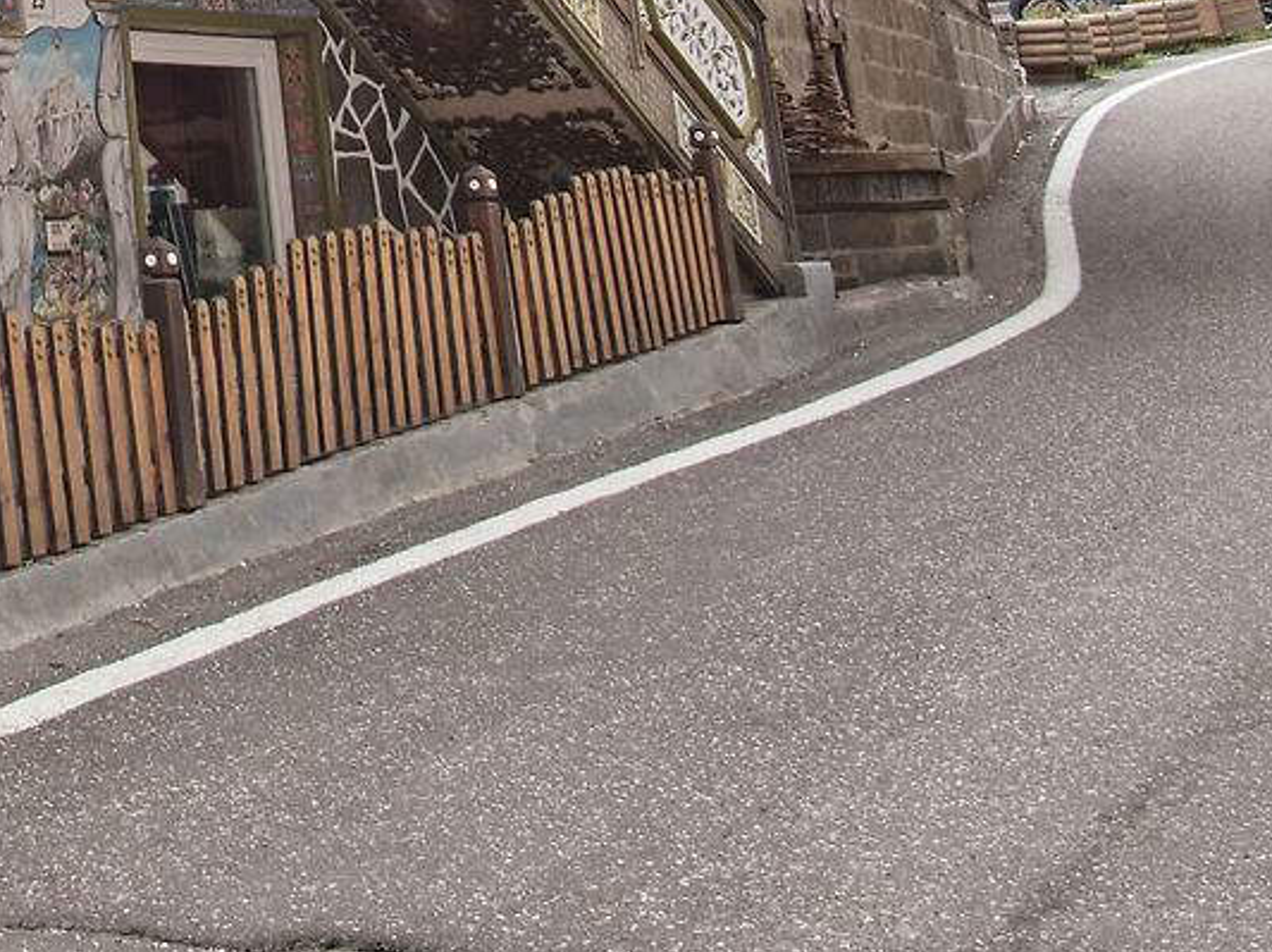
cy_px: -678
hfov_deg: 21.9
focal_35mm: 78
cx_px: -484
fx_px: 2864
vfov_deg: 16.3
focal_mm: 12
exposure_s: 1/38
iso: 160
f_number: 8
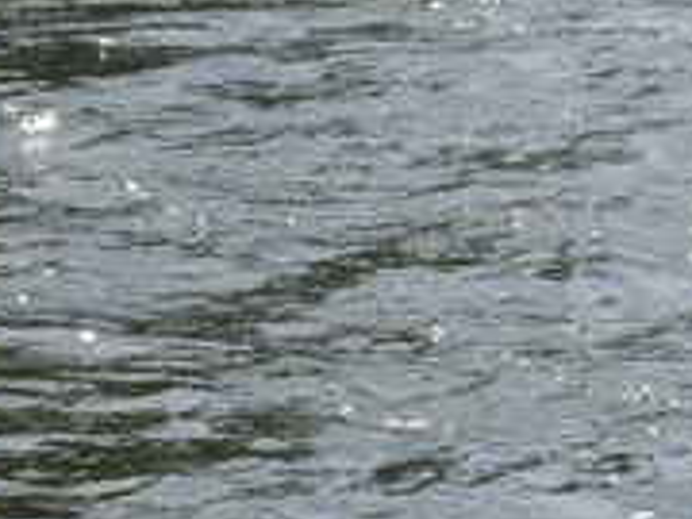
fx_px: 8176
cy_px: -46
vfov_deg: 3.6
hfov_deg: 4.8
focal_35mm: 409
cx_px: 957
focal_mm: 16.4
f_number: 6
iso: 50
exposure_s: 1/309
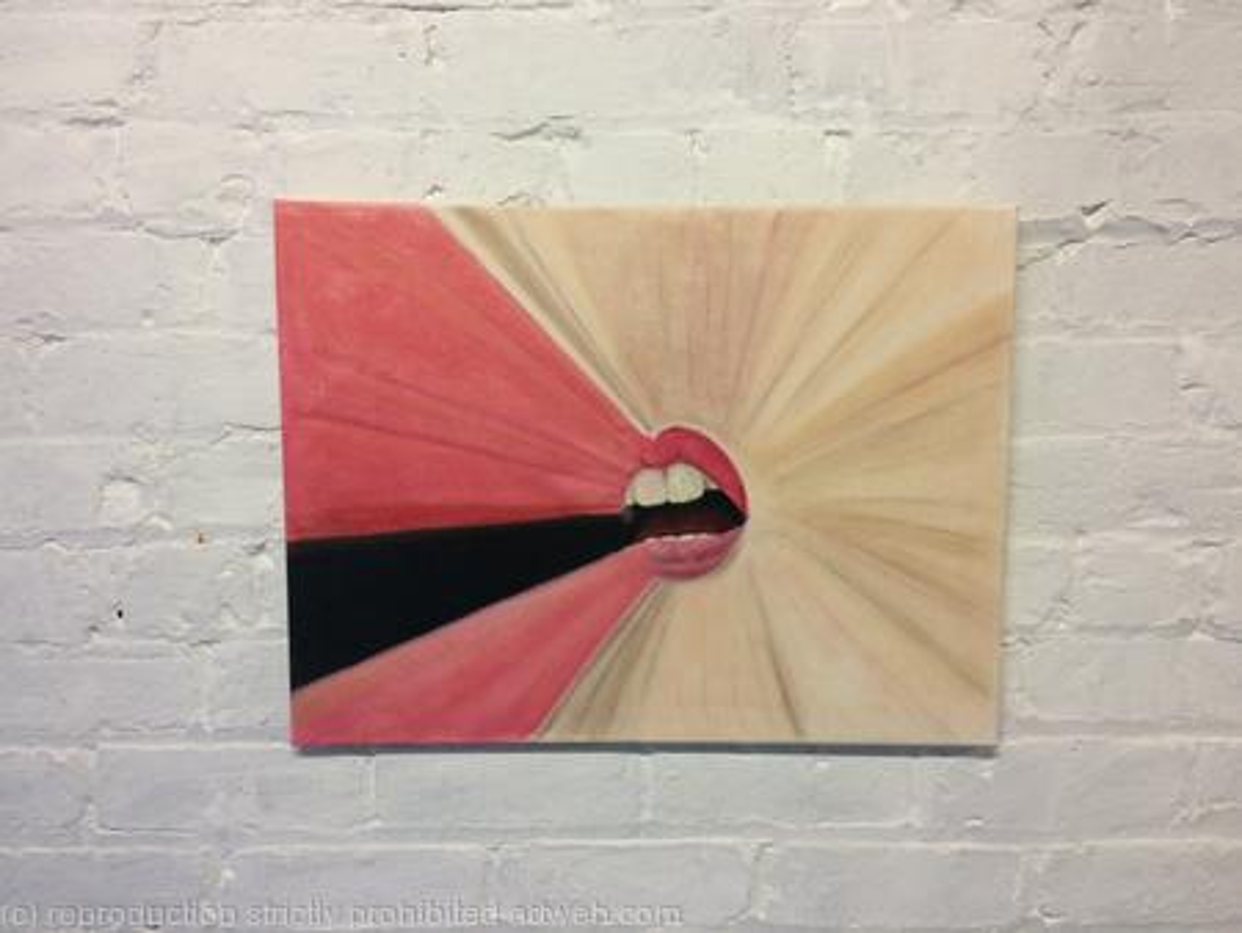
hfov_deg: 61.6
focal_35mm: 29
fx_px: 1041
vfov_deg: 48.3
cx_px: 621
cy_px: 466
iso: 80
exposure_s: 1/33
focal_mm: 4.15
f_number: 2.2
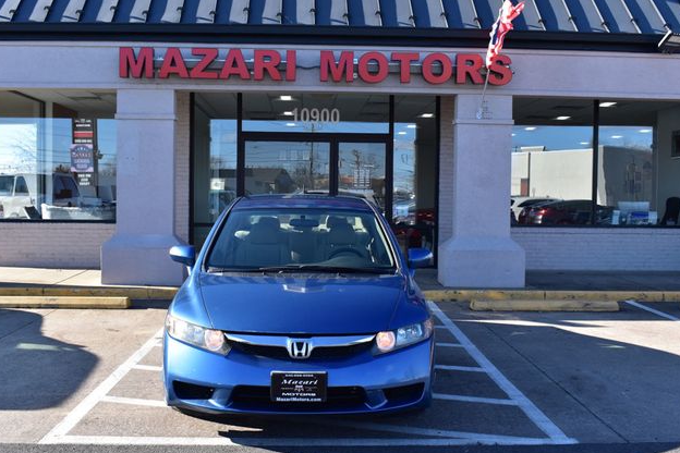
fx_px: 755
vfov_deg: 33.4
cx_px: 338
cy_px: 230
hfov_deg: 48.5
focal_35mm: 40
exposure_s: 1/320
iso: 400
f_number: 10
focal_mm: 26
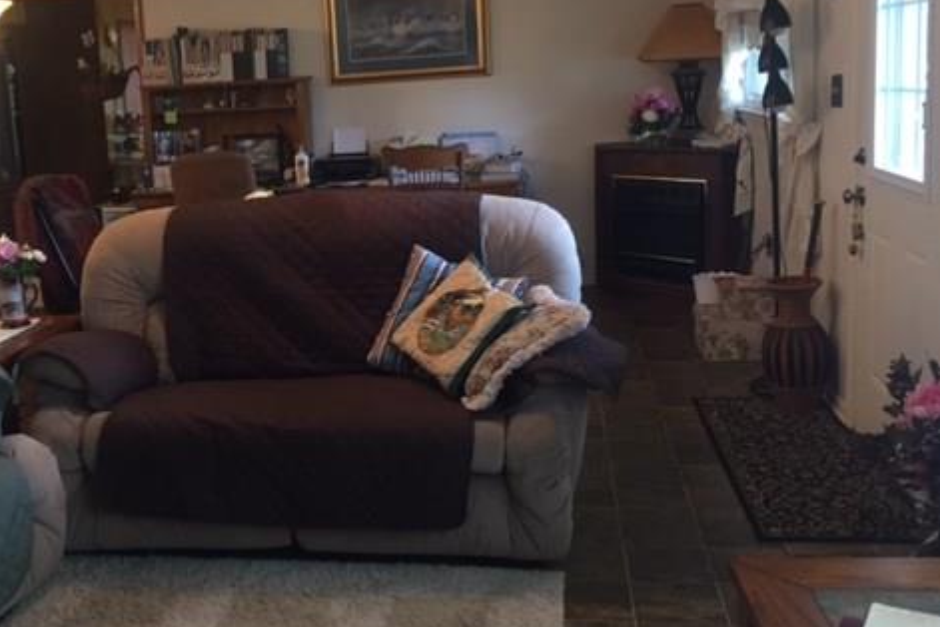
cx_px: 331
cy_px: 236
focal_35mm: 41
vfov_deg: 32.5
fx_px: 1070
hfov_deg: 46.8
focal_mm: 4.15
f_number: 2.2
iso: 100
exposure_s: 1/30
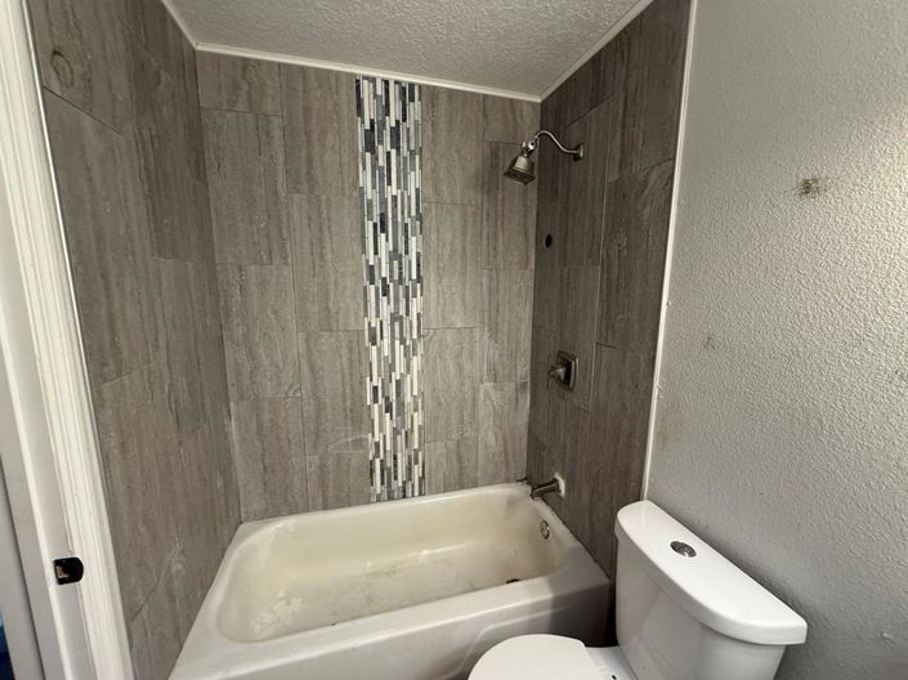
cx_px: 454
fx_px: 367
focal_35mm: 14
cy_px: 340
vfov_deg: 85.6
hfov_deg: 102.1
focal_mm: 2.22
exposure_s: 1/60
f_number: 2.2
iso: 250
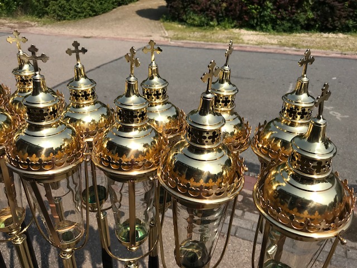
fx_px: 289
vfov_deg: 49.7
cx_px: 178
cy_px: 134
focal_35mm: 28
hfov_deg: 63.4
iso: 20
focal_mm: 3.99
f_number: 1.8
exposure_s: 1/2591
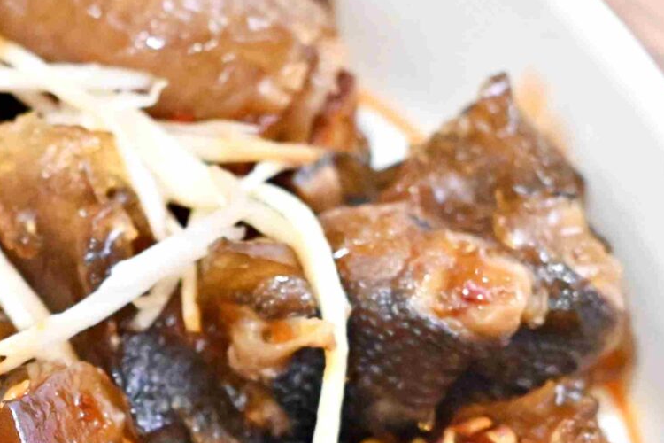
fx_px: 4721
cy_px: 469
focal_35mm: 256
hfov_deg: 8.0
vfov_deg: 5.4
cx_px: -62
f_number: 3.2
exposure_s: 1/200
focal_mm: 50
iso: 4000
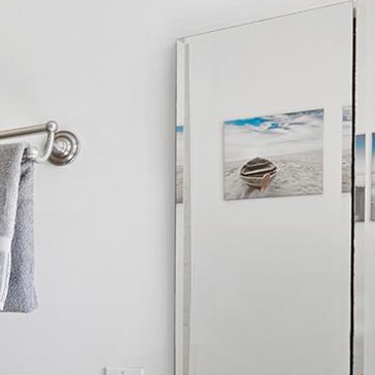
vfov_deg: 29.2
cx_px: -245
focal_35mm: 56
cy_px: 343
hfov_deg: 22.4
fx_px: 686
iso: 100
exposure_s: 1/3
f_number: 8
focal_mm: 10
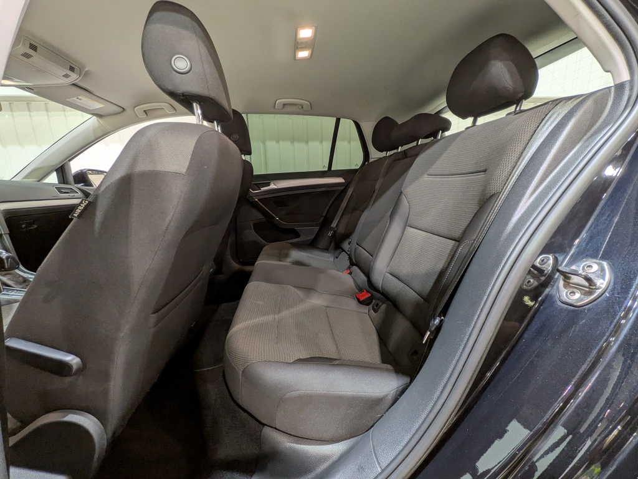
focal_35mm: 14
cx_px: 319
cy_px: 240
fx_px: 258
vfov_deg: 85.7
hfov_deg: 102.1
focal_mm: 1.83
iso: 134
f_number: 2.2
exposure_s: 1/33.3
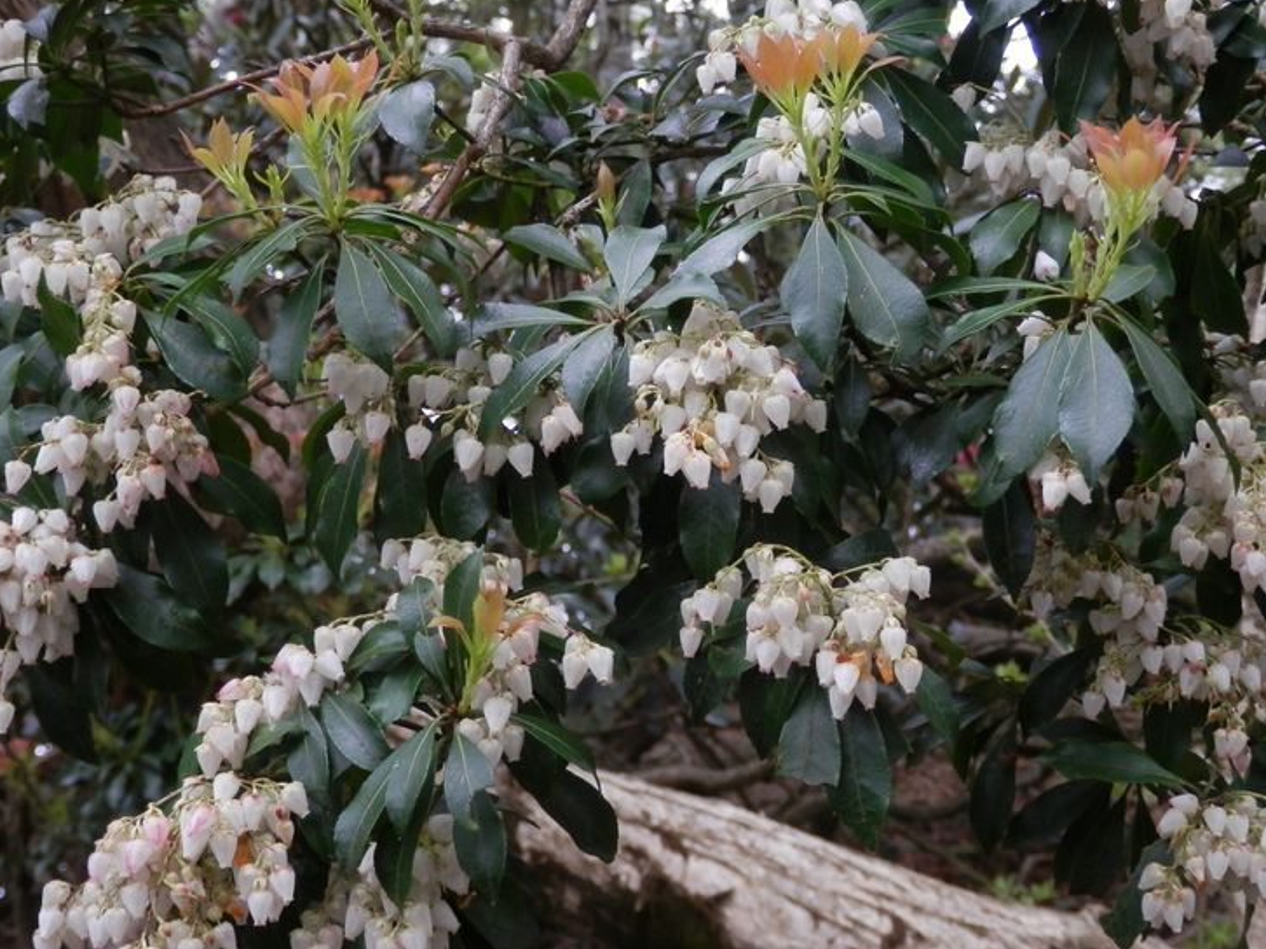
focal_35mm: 54
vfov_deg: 27.0
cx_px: 624
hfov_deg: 35.6
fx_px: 1974
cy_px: 427
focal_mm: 8.9
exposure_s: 1/80
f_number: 4
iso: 200
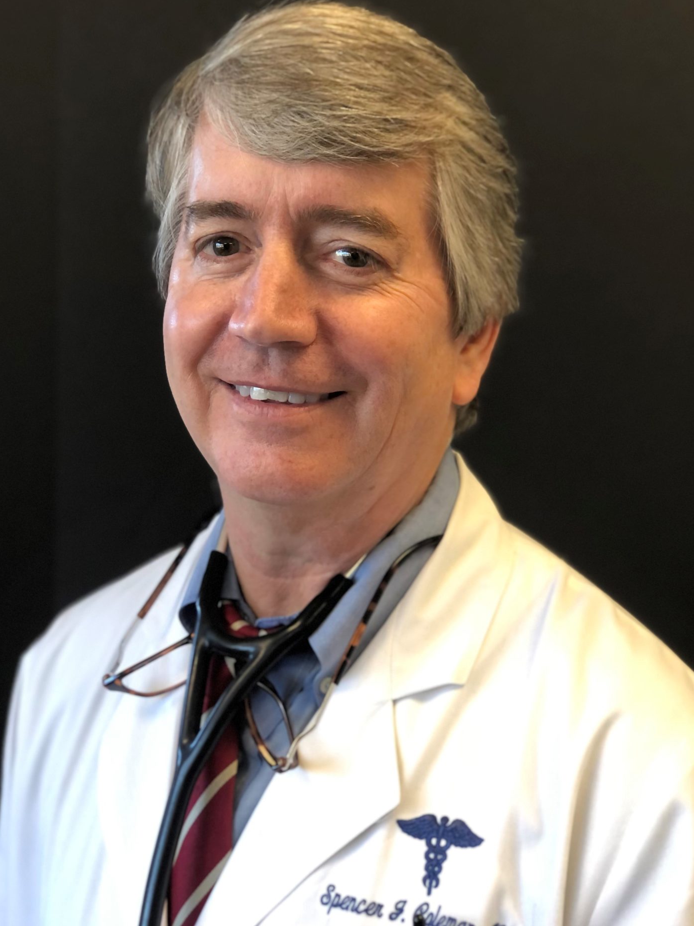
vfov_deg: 30.7
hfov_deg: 23.3
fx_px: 1684
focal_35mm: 63
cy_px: 430
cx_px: 343
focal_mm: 6.6
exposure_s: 1/30
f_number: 2.8
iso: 64
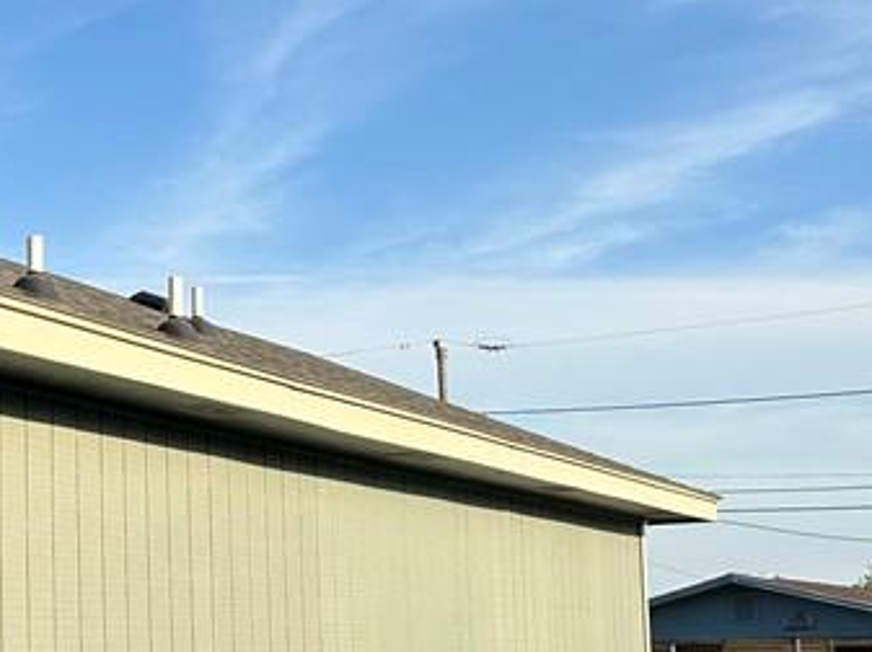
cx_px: -277
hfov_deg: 23.5
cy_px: 494
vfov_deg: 20.0
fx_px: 1837
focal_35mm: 73
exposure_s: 1/2353
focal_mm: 6.86
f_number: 1.78
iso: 80
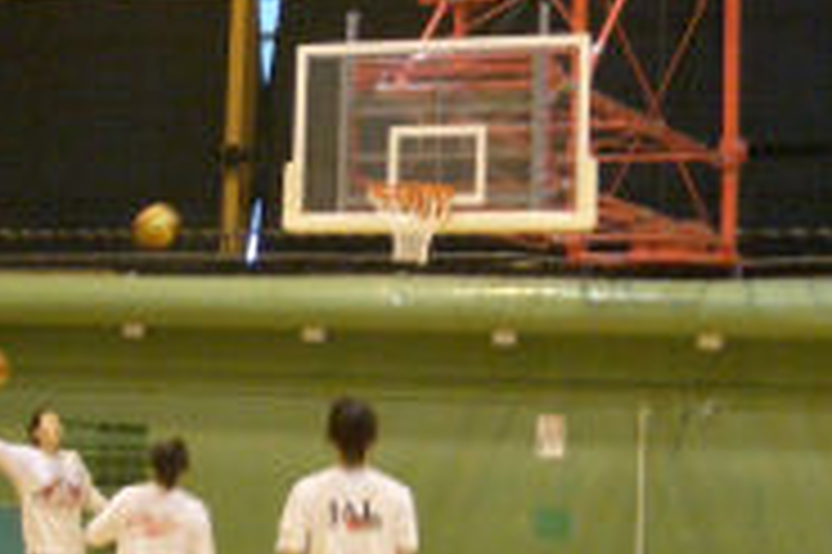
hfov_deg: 20.2
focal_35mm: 101
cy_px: 270
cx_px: 274
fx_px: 2332
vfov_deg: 13.5
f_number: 2.6
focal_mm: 5.8
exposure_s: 1/30
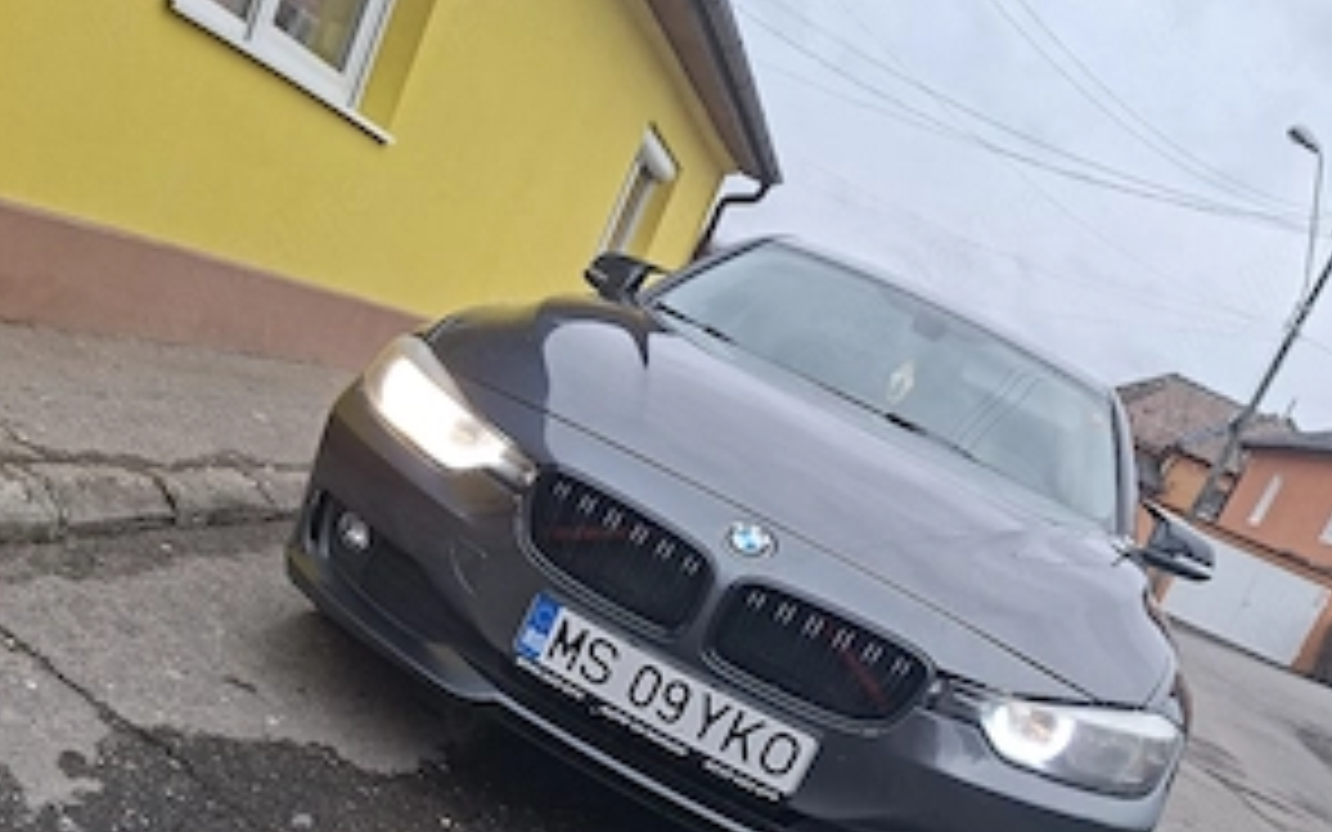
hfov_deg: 58.1
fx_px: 1198
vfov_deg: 36.8
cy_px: 684
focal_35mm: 33
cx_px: 670
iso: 50
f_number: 1.8
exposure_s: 1/147
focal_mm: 5.54
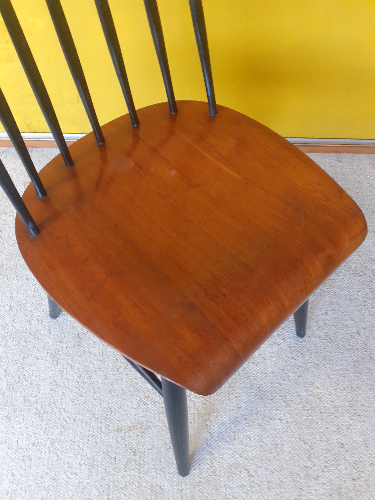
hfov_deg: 51.4
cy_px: 250
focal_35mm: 27
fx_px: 390
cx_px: 188
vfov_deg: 65.3
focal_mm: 3.6
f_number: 1.9
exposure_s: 1/33
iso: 200
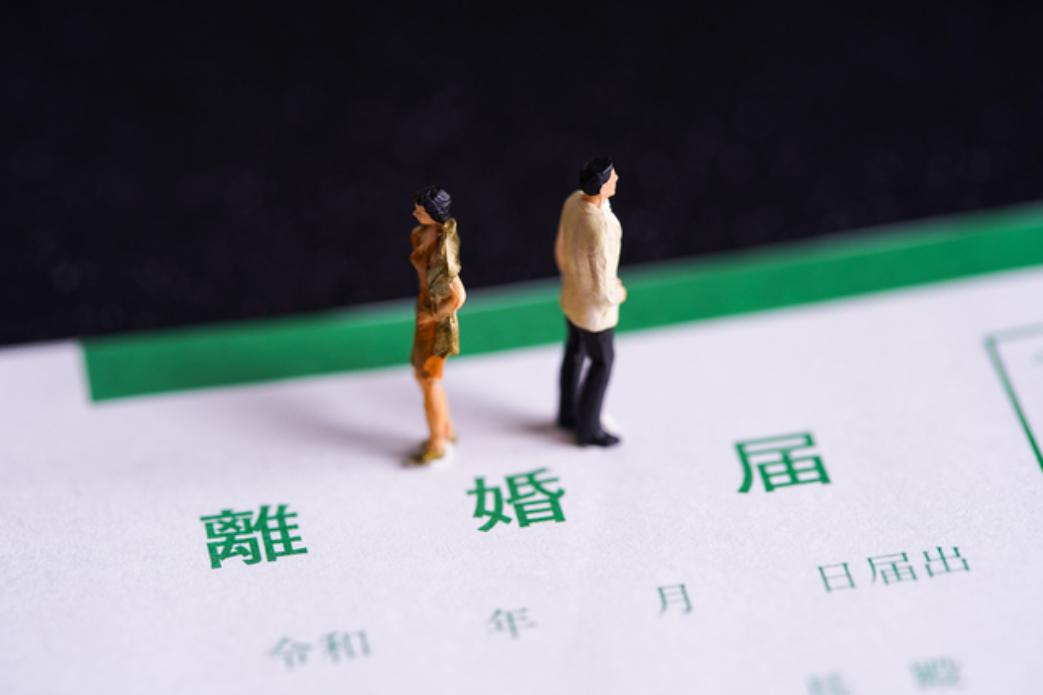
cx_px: 522
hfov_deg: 20.4
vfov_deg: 13.7
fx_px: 2896
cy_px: 348
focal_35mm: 100
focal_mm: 100
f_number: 6.3
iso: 100
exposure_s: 1/125
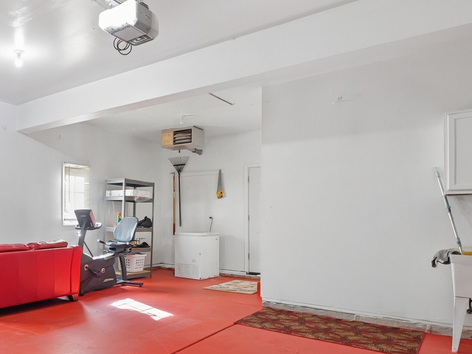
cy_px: 213
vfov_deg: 49.4
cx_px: 55
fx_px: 382
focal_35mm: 28
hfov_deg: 55.8
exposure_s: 1/100
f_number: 4
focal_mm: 14
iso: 5000
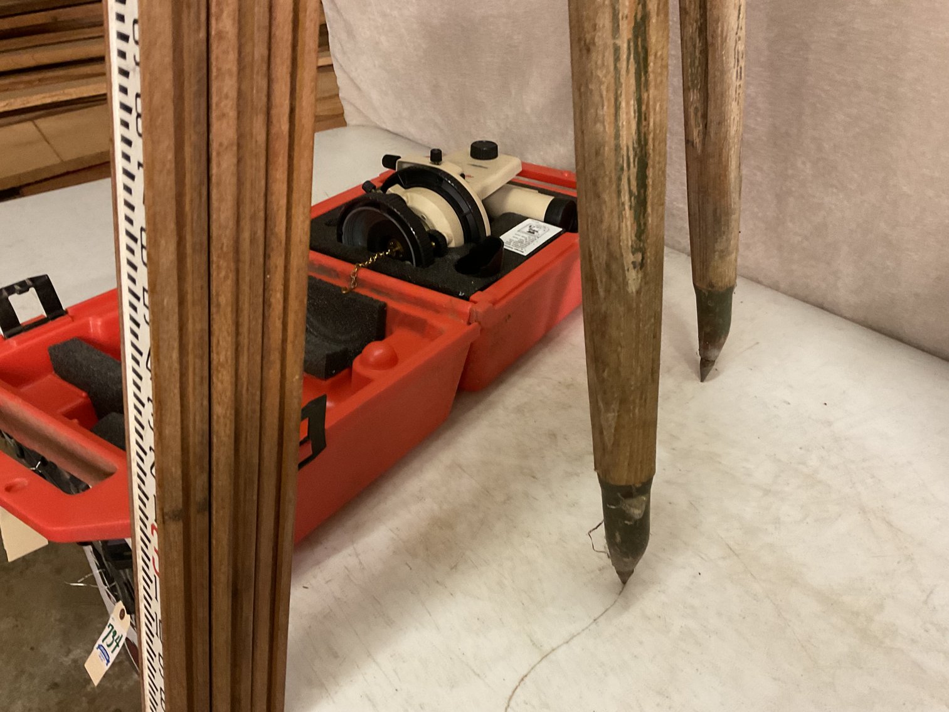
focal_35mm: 29
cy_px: 356
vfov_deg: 48.2
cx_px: 474
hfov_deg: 61.7
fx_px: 795
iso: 250
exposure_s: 1/40
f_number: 1.8
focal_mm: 3
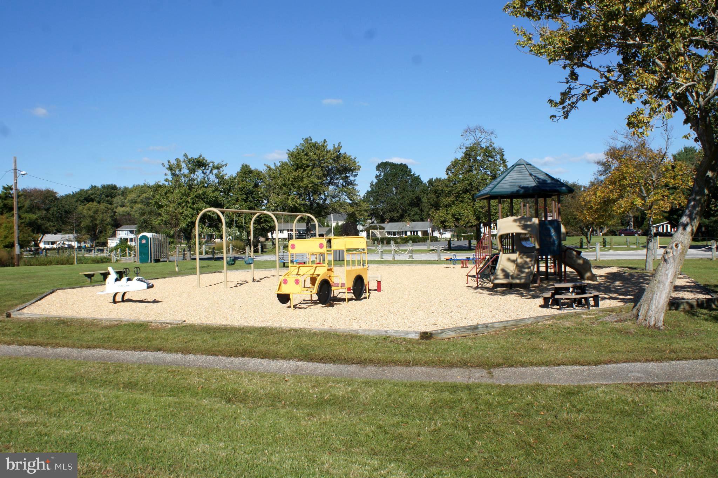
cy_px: 239
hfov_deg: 62.0
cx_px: 359
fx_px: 598
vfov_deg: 43.5
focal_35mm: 30
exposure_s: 1/500
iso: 200
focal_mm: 20
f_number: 10
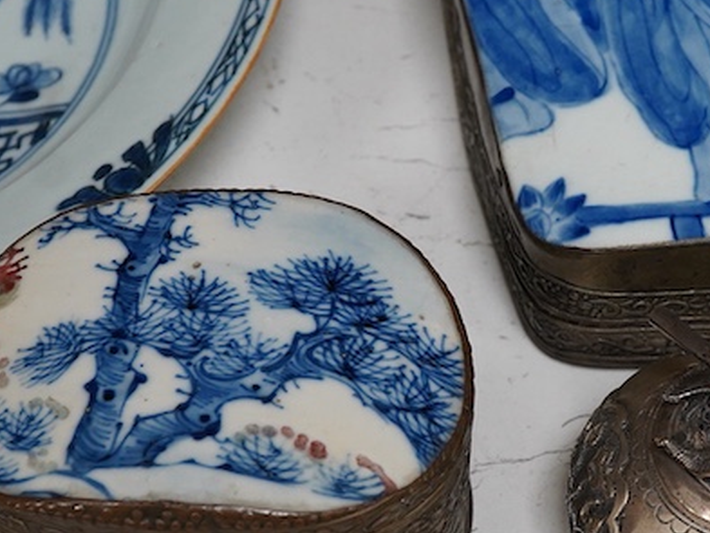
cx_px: 450
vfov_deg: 14.9
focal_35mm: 99
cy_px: 341
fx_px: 2031
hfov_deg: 19.8
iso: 1250
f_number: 9
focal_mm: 30
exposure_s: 1/125
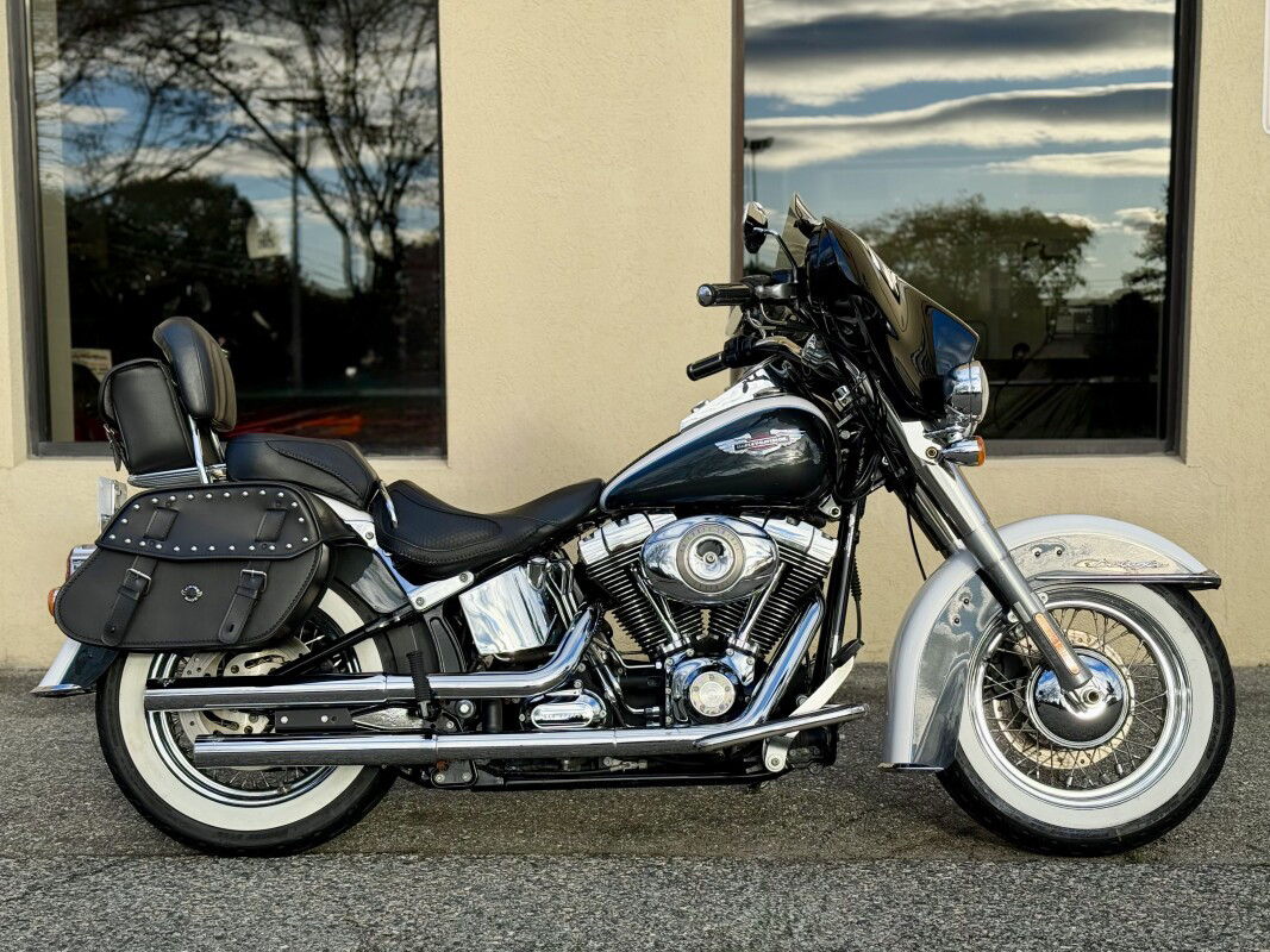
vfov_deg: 30.3
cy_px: 476
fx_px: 1761
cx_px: 635
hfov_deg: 39.7
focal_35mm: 48
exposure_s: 1/1715
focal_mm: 6.76
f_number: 1.78
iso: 80
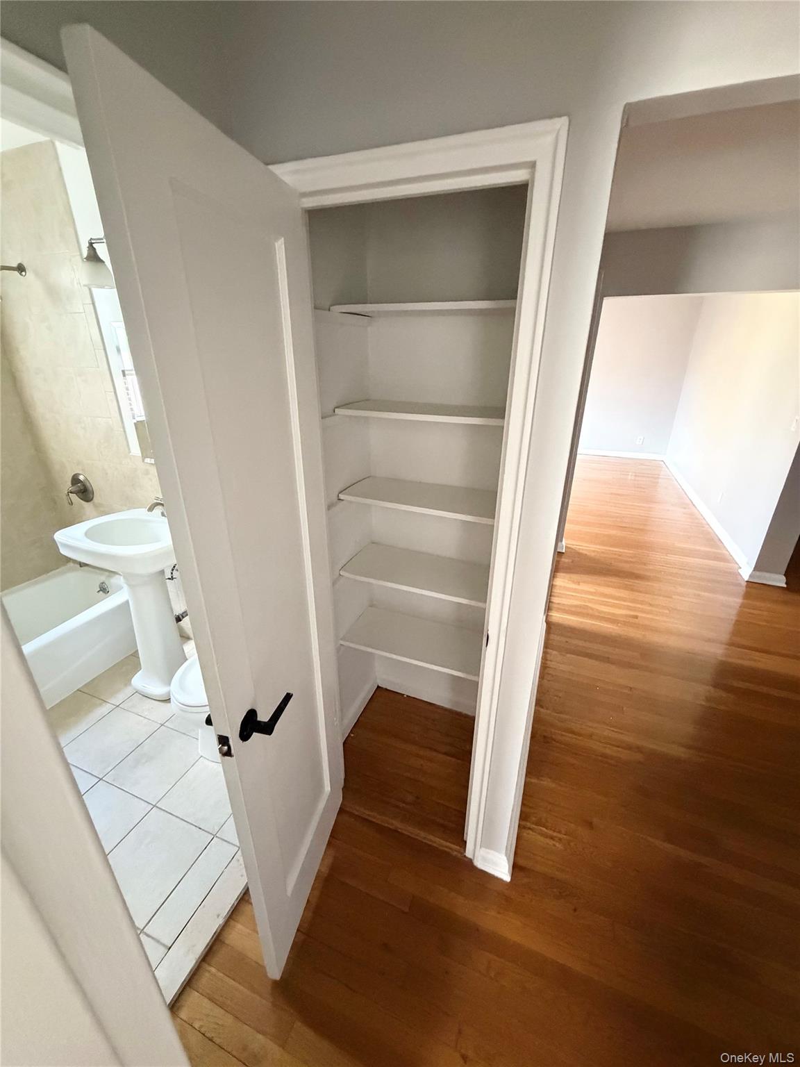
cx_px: 400
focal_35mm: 14
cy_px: 534
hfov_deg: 85.7
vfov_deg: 102.1
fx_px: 431
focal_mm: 2.22
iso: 1250
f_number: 2.2
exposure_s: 1/60
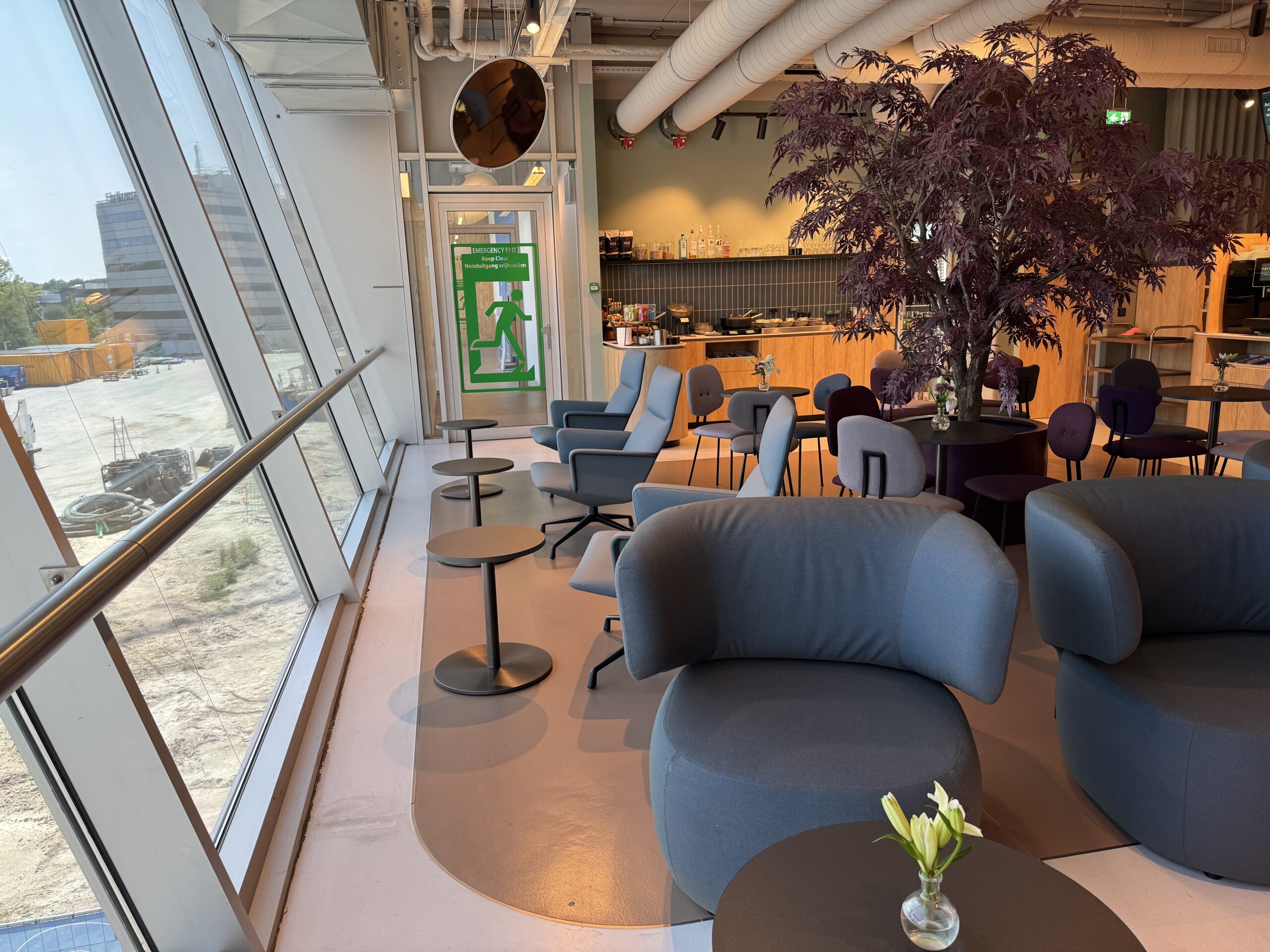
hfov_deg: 71.6
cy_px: 476
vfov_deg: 56.8
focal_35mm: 24
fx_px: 881
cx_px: 635
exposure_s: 1/121
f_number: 1.78
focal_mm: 6.76
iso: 80
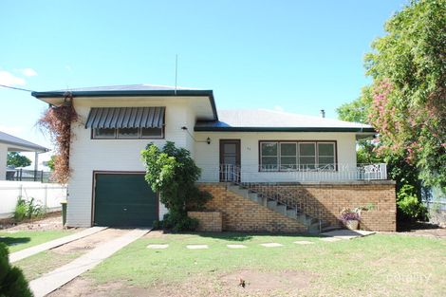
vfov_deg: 47.9
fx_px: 334
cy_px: 148
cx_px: 223
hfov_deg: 67.4
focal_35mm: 27
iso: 100
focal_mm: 18
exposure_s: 1/200
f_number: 7.1
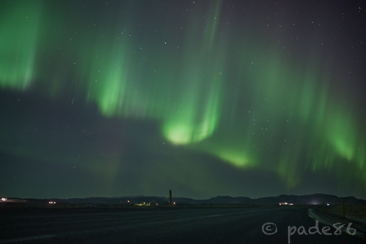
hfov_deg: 39.6
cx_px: 183
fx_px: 509
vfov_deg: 27.0
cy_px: 122
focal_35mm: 50
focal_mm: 50
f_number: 1.8
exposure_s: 5
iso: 2500
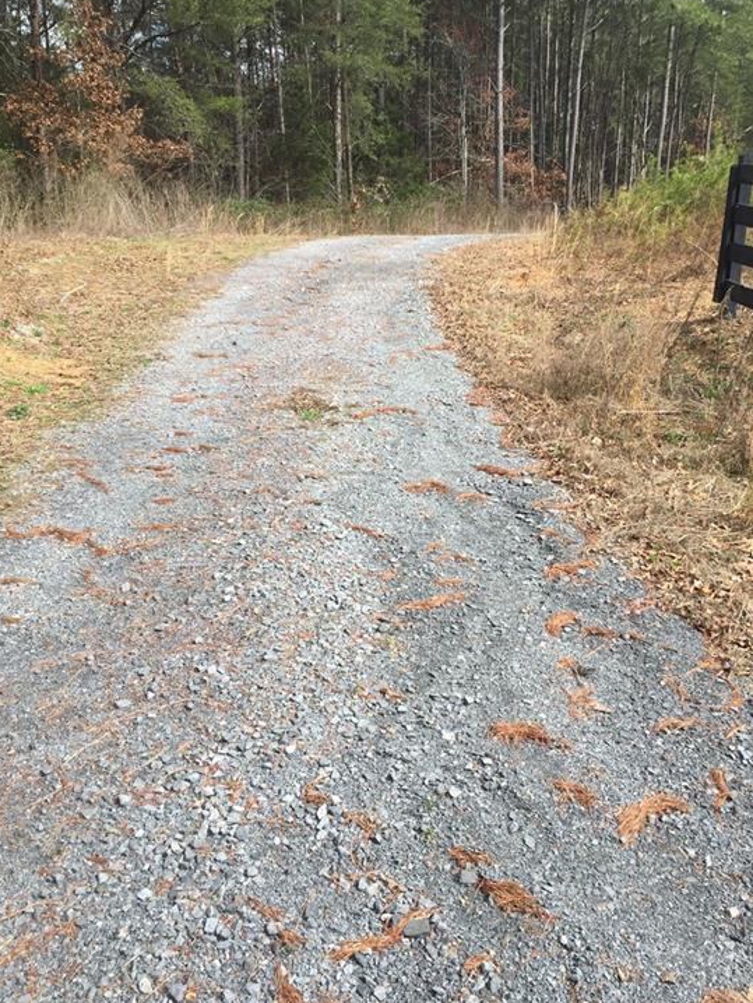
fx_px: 899
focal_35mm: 31
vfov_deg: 58.3
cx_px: 397
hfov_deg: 45.4
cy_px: 493
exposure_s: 1/964
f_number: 2.2
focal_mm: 4.15
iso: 32
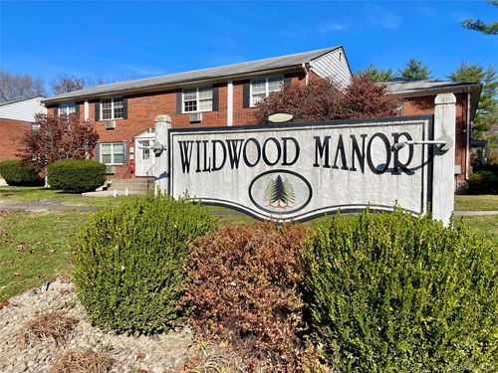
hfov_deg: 67.3
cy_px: 186
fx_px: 374
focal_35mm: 26
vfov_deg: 53.1
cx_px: 249
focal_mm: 4.2
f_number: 1.6
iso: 32
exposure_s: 1/5291
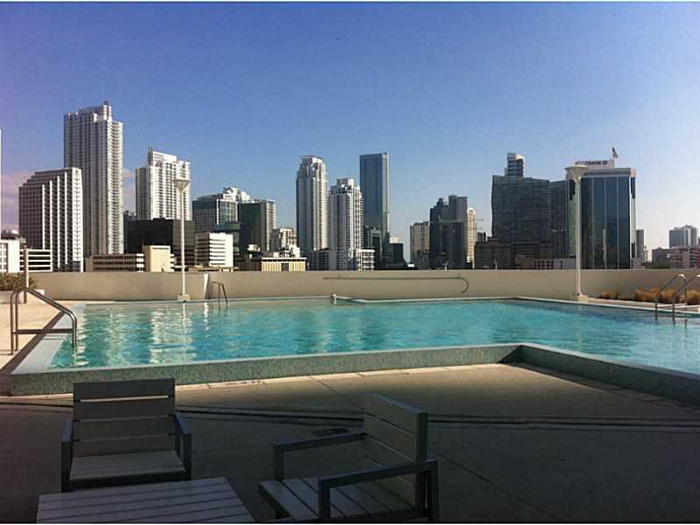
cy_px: 262
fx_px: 708
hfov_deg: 52.6
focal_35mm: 35
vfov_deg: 40.7
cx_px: 350
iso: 80
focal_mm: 3.85
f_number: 2.8
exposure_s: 1/1915
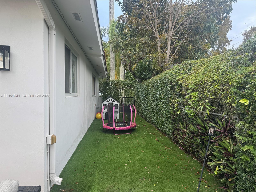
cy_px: 96
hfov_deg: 71.6
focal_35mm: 24
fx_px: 177
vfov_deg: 56.8
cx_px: 128
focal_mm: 6.76
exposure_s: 1/121
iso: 50
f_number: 1.78
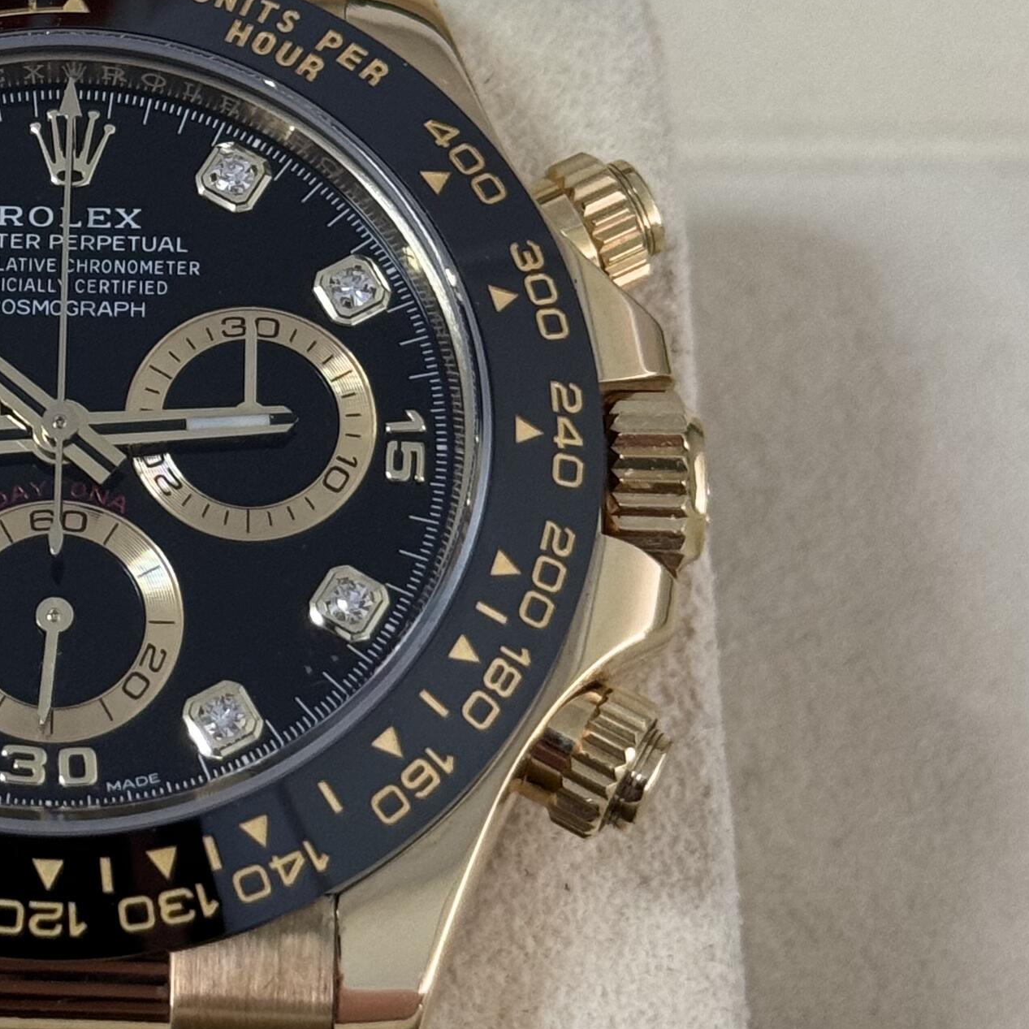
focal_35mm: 135
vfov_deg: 12.9
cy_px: 188
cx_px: 44
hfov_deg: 12.8
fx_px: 4540
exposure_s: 1/60
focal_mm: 6.76
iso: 200
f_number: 1.78
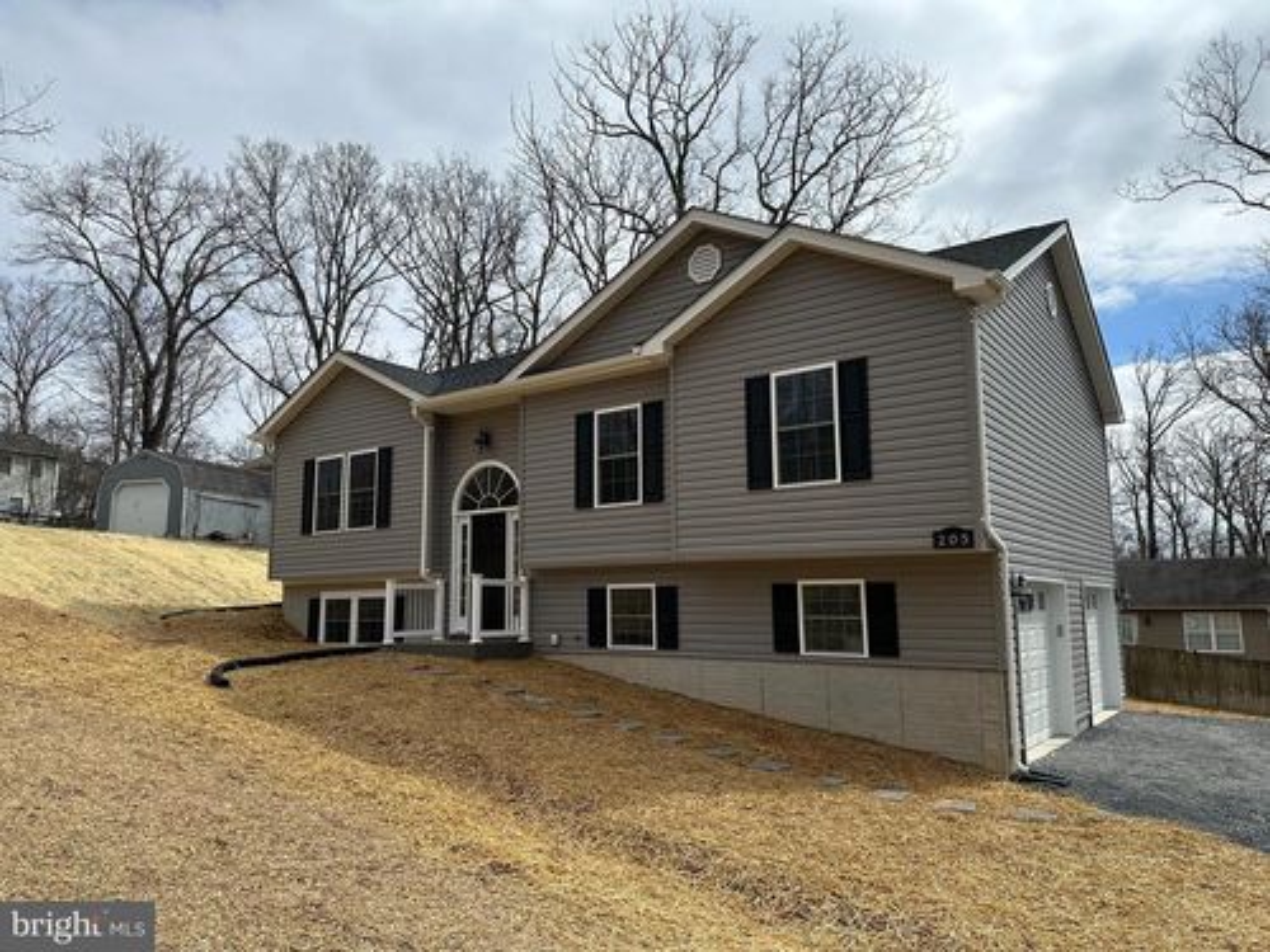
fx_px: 881
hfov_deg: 71.6
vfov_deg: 56.8
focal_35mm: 24
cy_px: 476
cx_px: 635
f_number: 1.78
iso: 80
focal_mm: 6.86
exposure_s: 1/6211
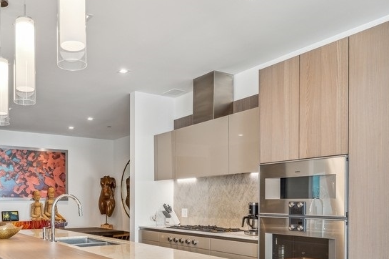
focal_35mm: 33
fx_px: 356
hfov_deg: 54.8
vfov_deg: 38.5
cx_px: 102
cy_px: 203
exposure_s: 1/20
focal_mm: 20
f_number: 9.5
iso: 200
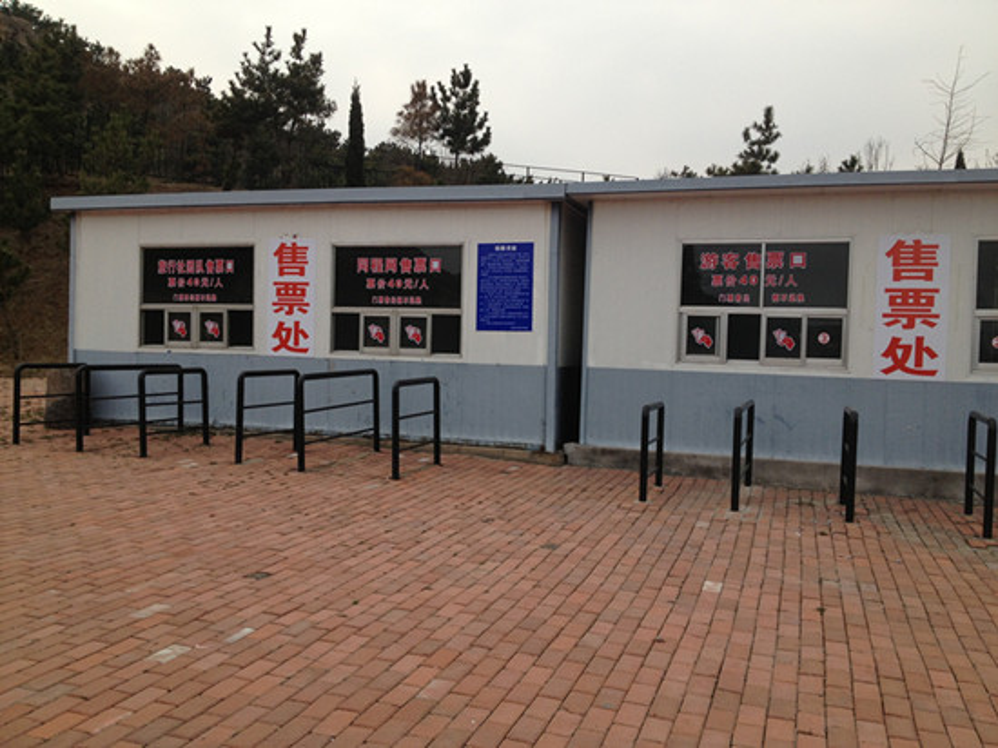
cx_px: 499
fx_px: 1009
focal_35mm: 35
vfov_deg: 40.7
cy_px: 374
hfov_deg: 52.6
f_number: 2.4
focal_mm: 4.28
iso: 50
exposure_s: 1/699
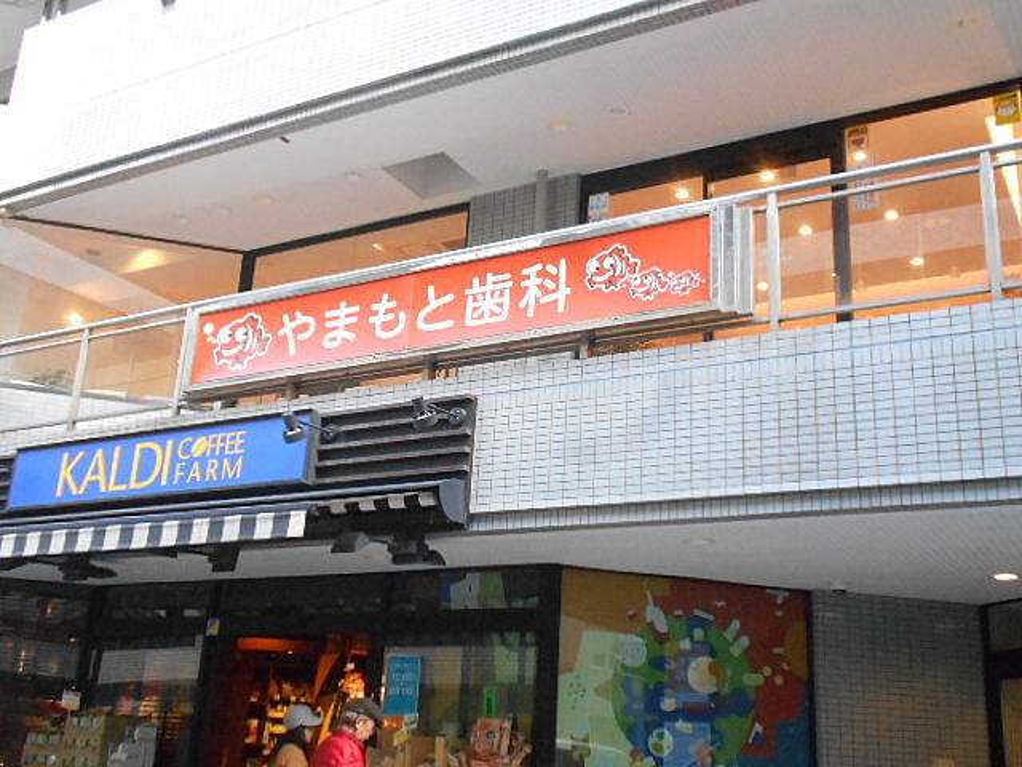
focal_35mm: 39
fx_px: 1151
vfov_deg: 36.8
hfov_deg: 47.9
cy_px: 384
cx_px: 511
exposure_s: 1/160
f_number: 3.9
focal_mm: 6.7
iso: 800
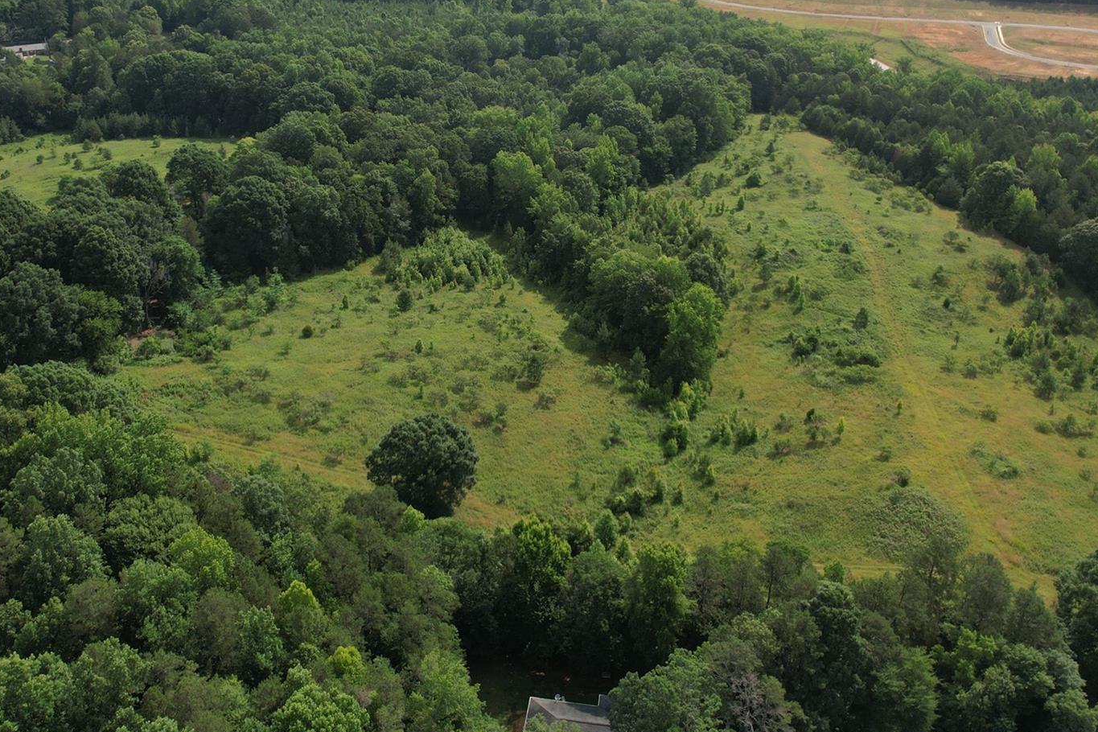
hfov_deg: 57.2
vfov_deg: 39.2
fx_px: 1006
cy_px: 212
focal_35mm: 33
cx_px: 508
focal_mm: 8.38
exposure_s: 1/500
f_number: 2.8
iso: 100
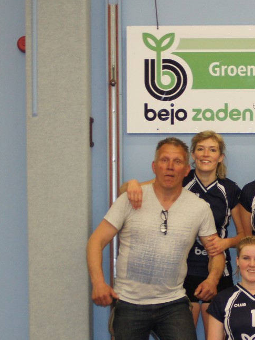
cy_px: 267
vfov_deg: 10.0
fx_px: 1947
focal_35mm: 198
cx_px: 313
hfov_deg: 7.4
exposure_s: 1/80
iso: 800
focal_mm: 55
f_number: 4
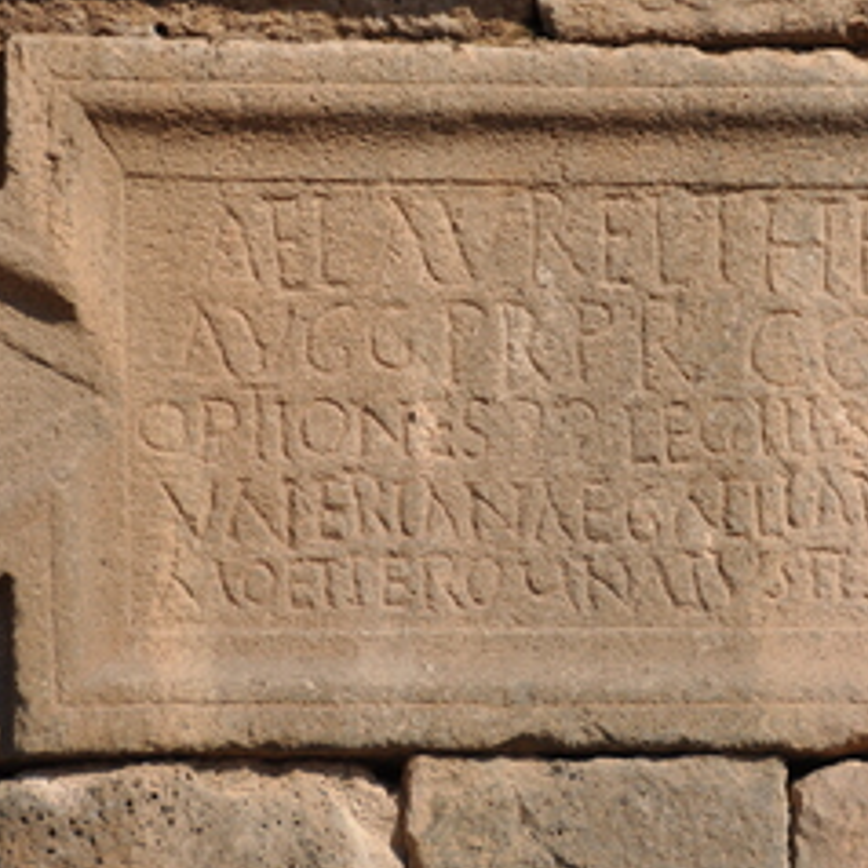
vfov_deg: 6.0
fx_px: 8247
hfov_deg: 6.0
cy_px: 423
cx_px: 647
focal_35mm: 291
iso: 200
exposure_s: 1/1250
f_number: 5.6
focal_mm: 135
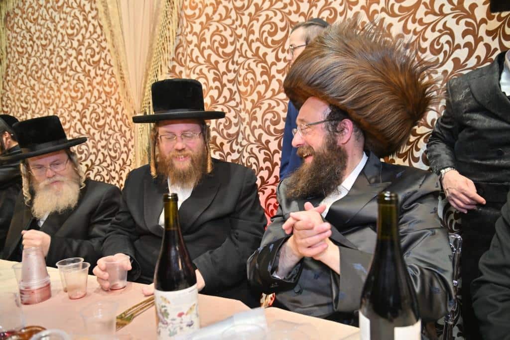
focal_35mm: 24
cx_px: 255
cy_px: 170
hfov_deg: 73.7
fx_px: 340
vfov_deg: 53.1
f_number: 4
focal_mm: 24
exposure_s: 1/160
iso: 500
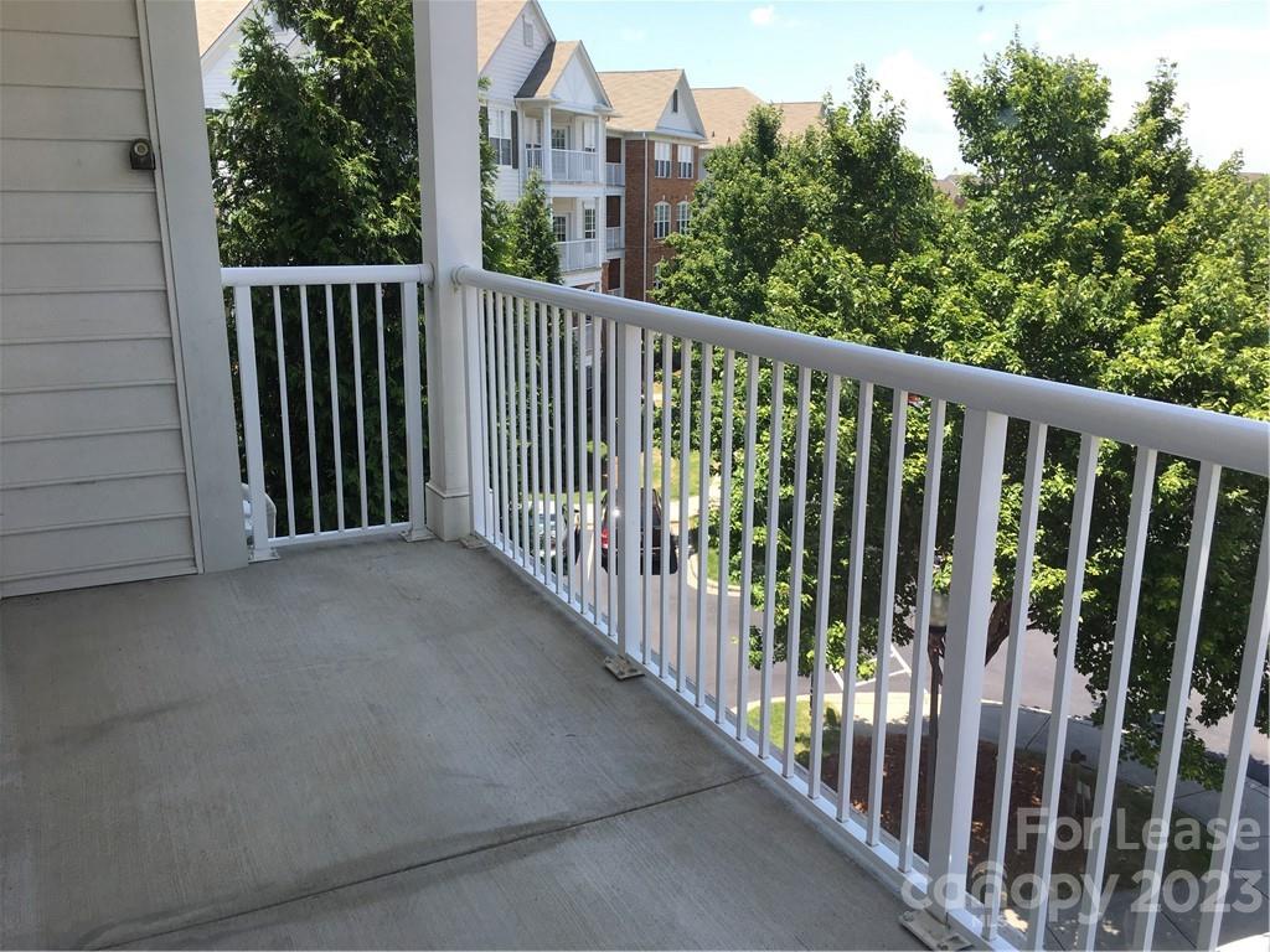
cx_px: 635
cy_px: 476
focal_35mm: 29
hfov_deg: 61.7
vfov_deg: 48.2
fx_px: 1064
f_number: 2.2
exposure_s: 1/574
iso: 25
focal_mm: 4.15
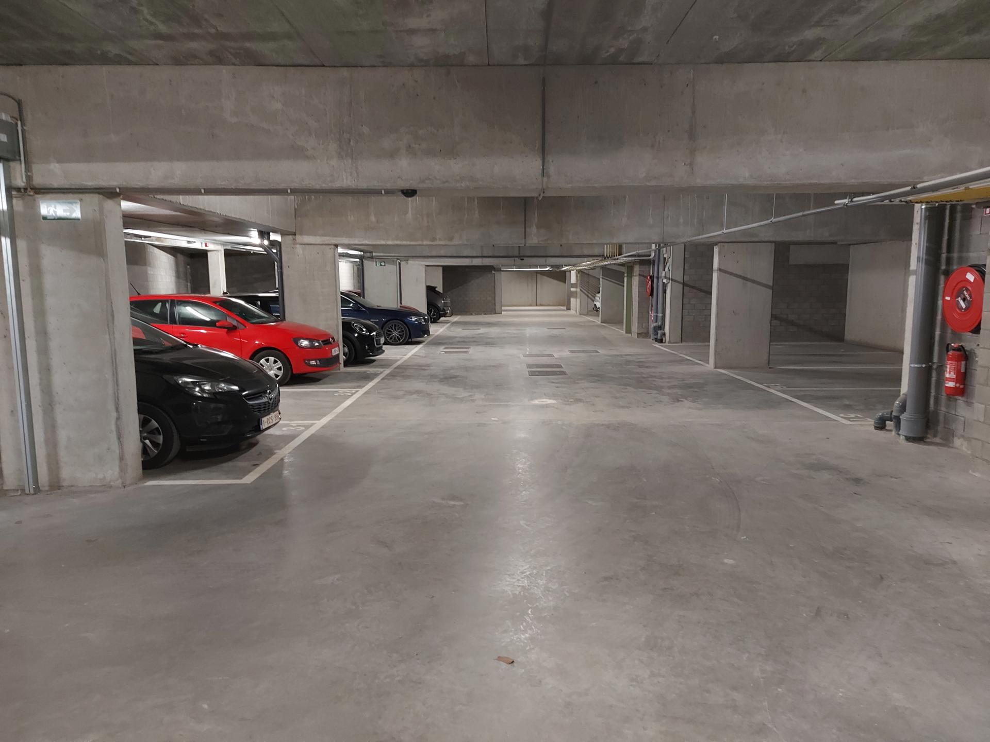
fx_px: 686
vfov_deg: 56.8
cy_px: 371
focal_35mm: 24
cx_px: 495
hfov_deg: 71.6
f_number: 1.8
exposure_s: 1/25
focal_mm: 5.23
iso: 500
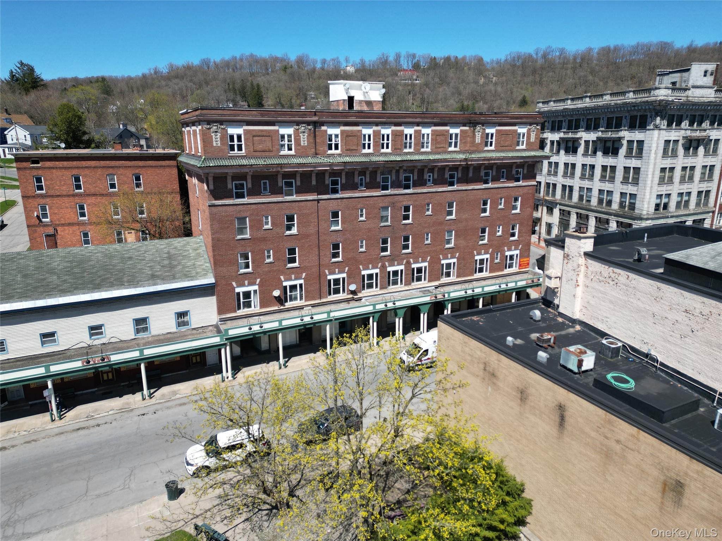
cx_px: 361
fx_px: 501
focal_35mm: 24
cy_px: 270
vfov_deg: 56.8
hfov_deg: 71.6
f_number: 1.7
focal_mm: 6.72
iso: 110
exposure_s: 1/2500
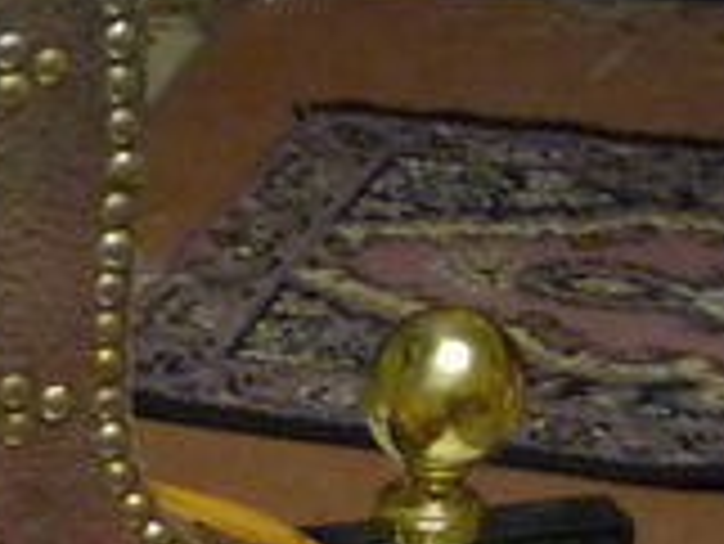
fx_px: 3642
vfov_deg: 8.0
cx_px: -553
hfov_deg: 10.7
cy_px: 1196
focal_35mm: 174
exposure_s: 1/8
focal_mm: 4.7
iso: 400
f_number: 3.3
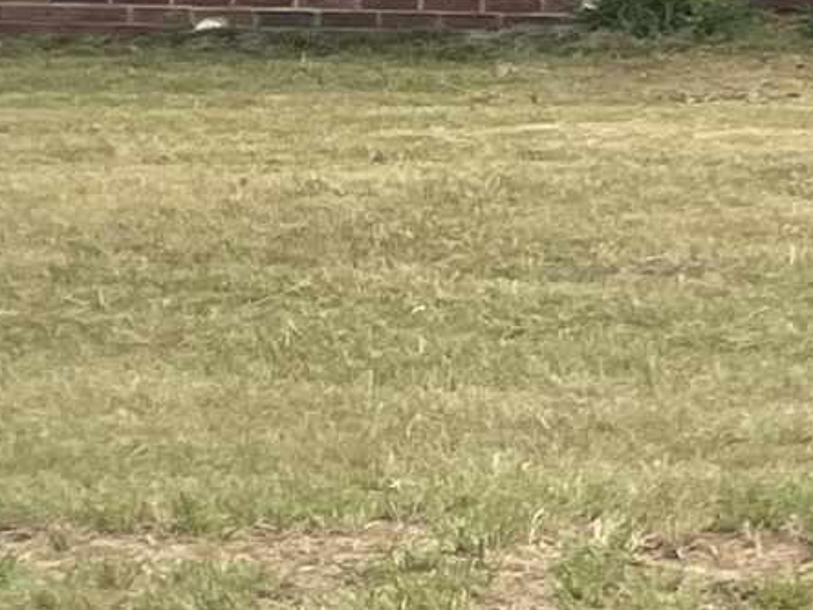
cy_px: -114
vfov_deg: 8.2
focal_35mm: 180
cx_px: 2272
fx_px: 4228
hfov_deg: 9.2
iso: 50
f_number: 1.6
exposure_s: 1/3401
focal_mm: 4.2
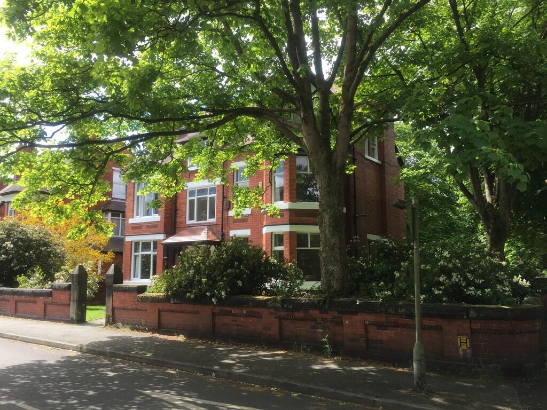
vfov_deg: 48.2
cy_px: 205
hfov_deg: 61.7
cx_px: 274
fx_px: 458
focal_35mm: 29
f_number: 2.2
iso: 32
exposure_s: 1/434
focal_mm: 4.15
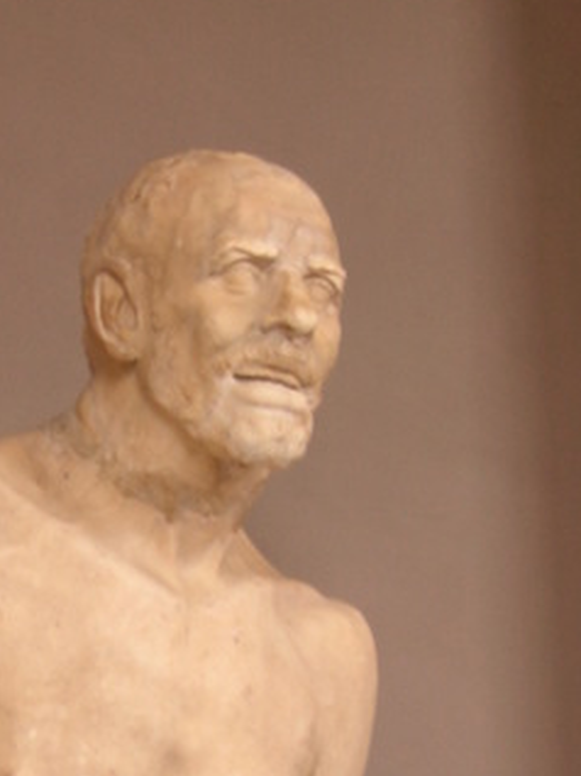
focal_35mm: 199
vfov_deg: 9.9
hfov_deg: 7.4
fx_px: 4459
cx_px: 182
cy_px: 678
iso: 100
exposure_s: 1/5.3
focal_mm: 14.1
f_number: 4.7
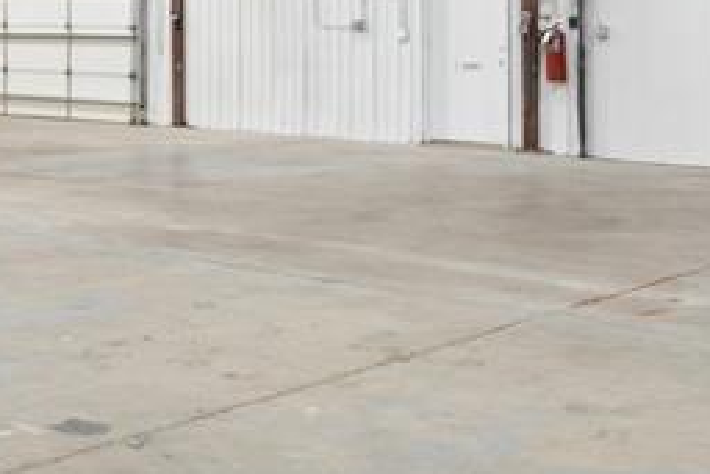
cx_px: 11
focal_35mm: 72
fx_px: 1421
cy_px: -19
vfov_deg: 18.4
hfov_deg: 26.6
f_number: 8
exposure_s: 1
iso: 100
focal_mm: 18
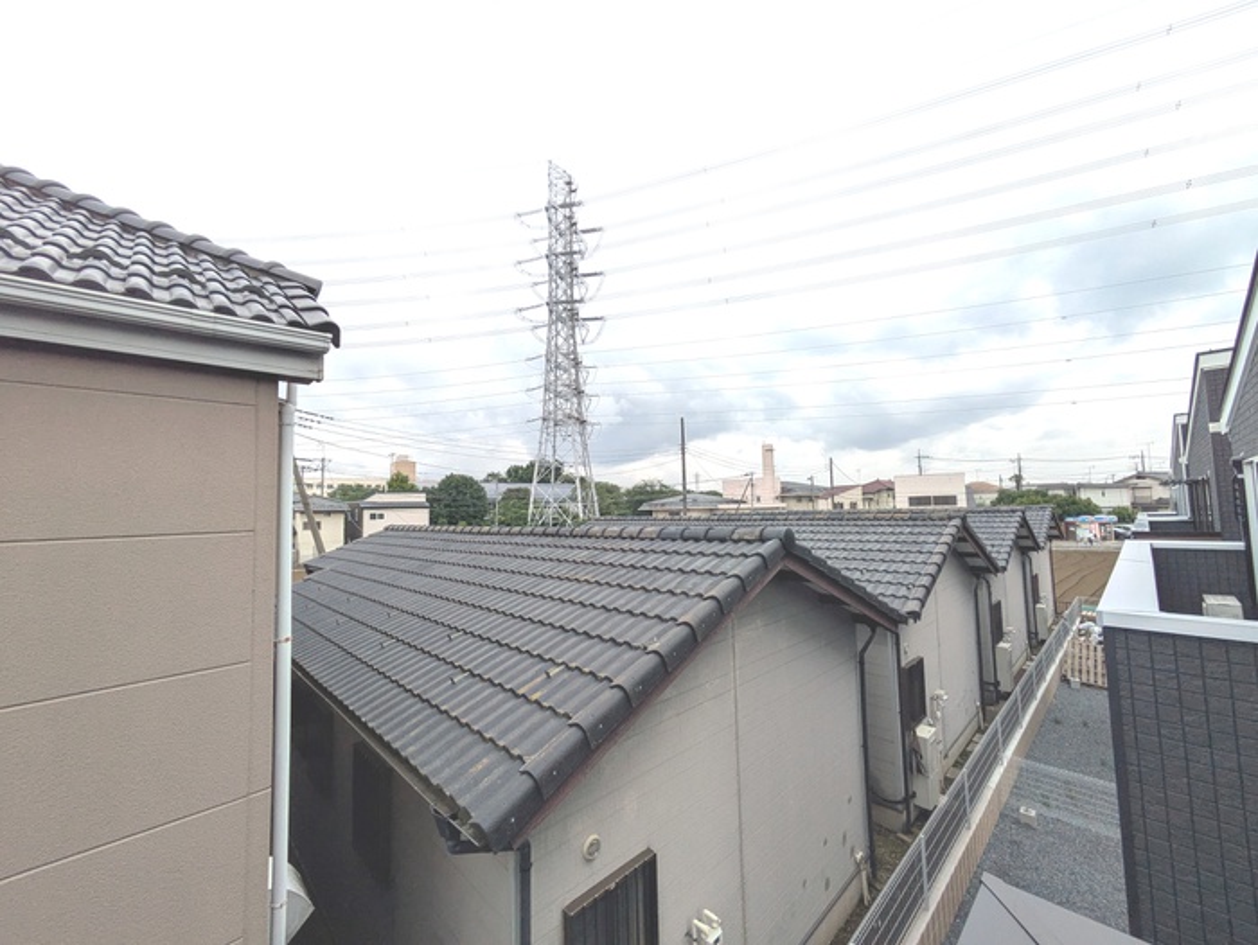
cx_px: 629
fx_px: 509
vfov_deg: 85.7
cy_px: 472
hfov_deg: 102.0
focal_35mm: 14
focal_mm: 1.83
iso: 92
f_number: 2.2
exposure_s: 1/1783
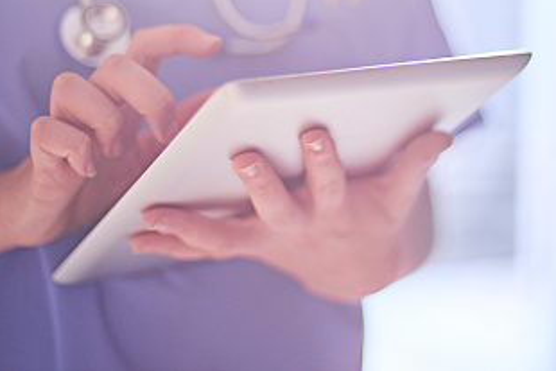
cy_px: 69
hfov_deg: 24.6
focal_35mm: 82
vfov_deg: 16.5
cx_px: 395
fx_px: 1267
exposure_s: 1/1000
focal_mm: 50
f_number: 1.4
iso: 640
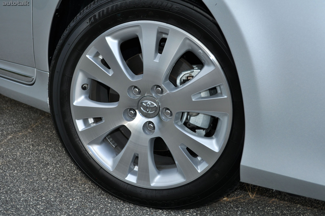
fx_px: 406
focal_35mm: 45
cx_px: 162
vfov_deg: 29.8
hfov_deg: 43.6
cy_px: 108
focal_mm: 30
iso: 200
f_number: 5.6
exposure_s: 1/200
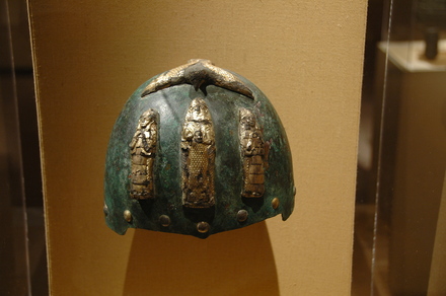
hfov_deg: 30.6
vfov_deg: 20.5
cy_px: 148
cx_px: 223
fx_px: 816
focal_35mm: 66
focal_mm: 44
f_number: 4.5
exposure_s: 1/13
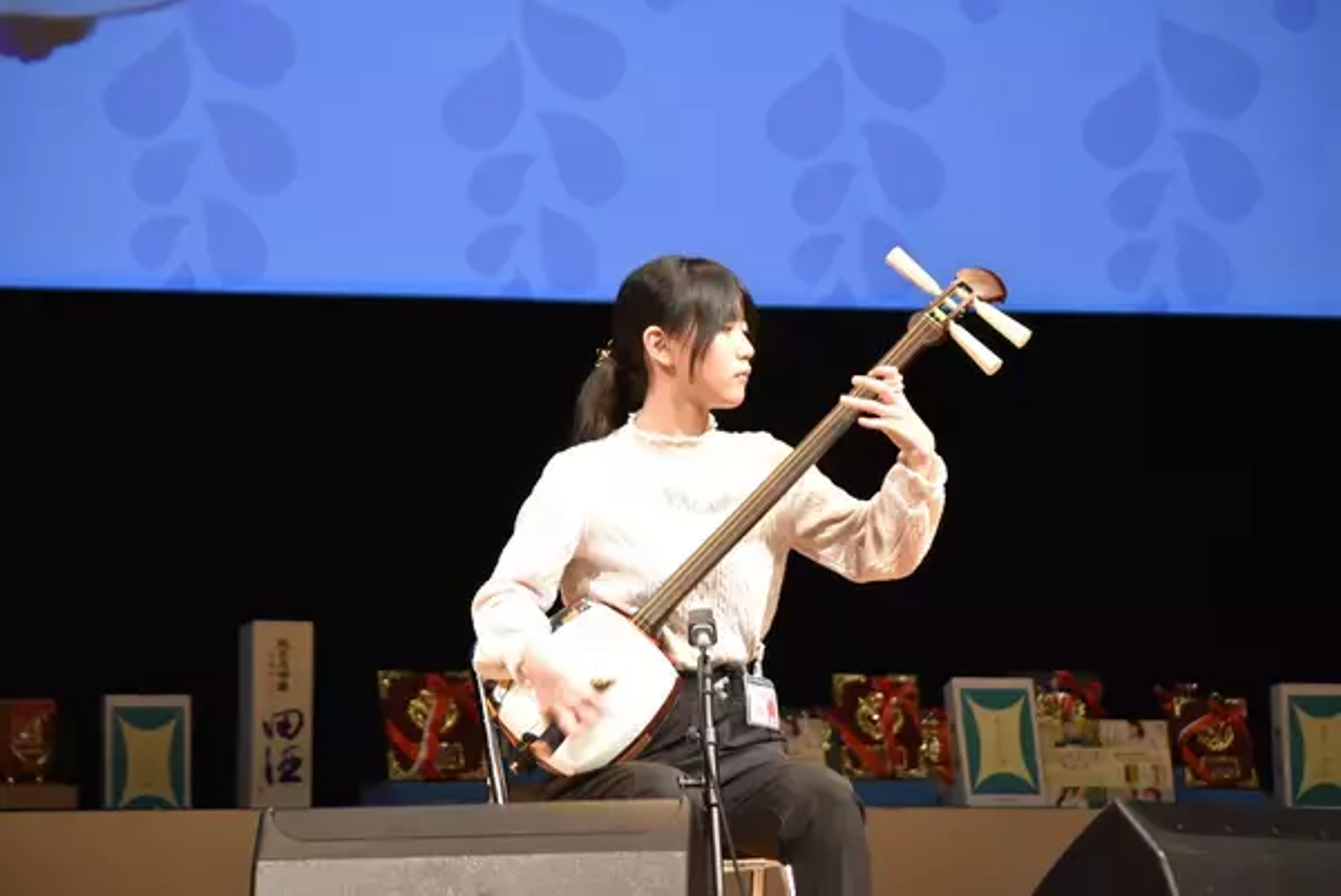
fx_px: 6262
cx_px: 670
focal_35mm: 168
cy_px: 448
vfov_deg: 8.2
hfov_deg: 12.2
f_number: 4.8
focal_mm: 112
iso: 1800
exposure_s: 1/60
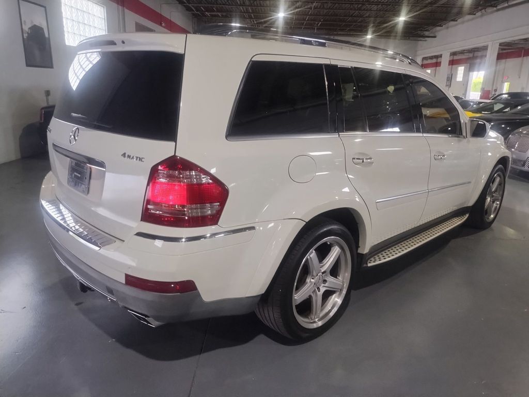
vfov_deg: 54.9
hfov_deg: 69.4
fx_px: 382
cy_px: 198
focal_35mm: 25
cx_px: 264
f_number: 1.7
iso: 126
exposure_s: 1/120
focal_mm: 4.71
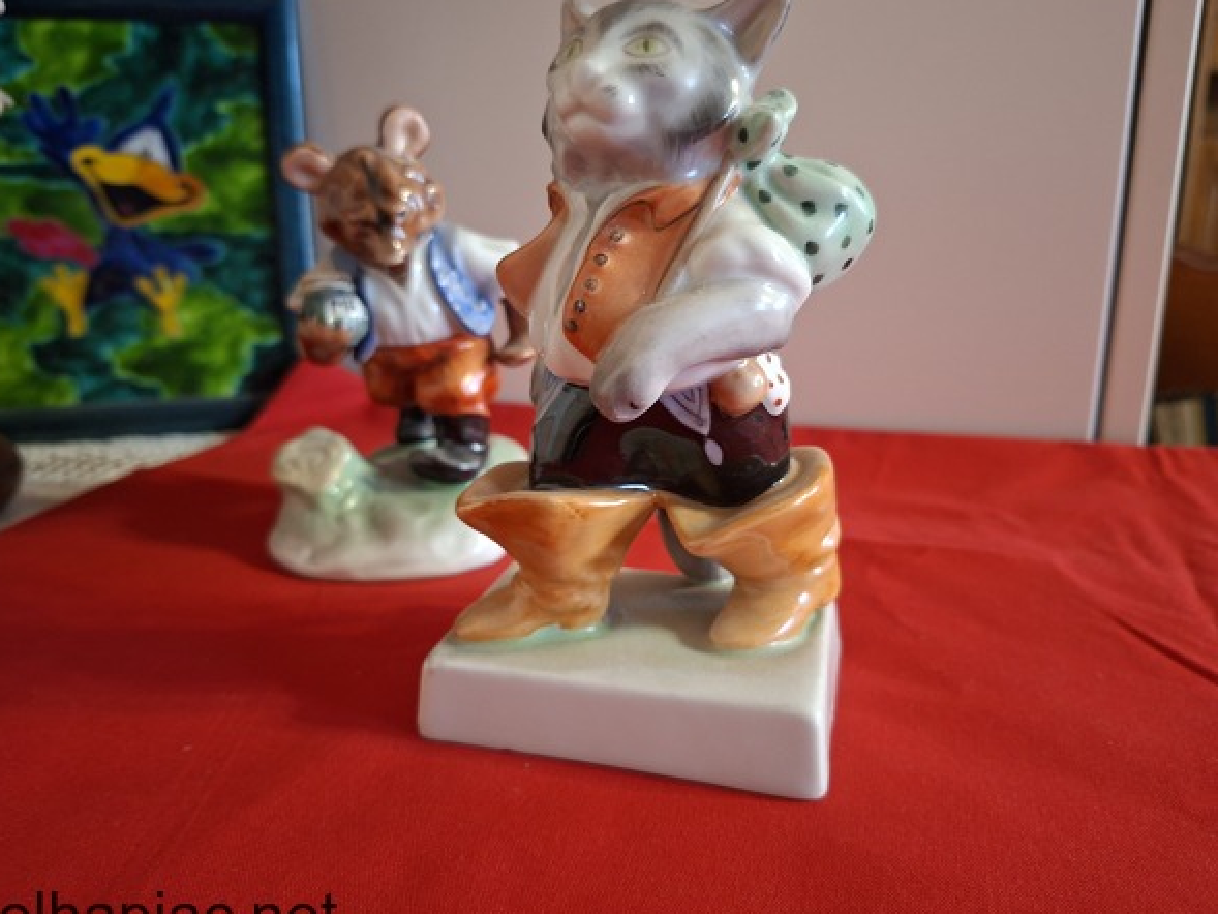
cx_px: 622
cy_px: 443
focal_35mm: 25
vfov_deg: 54.9
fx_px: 880
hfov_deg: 69.4
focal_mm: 5.54
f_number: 1.8
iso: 500
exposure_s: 1/25
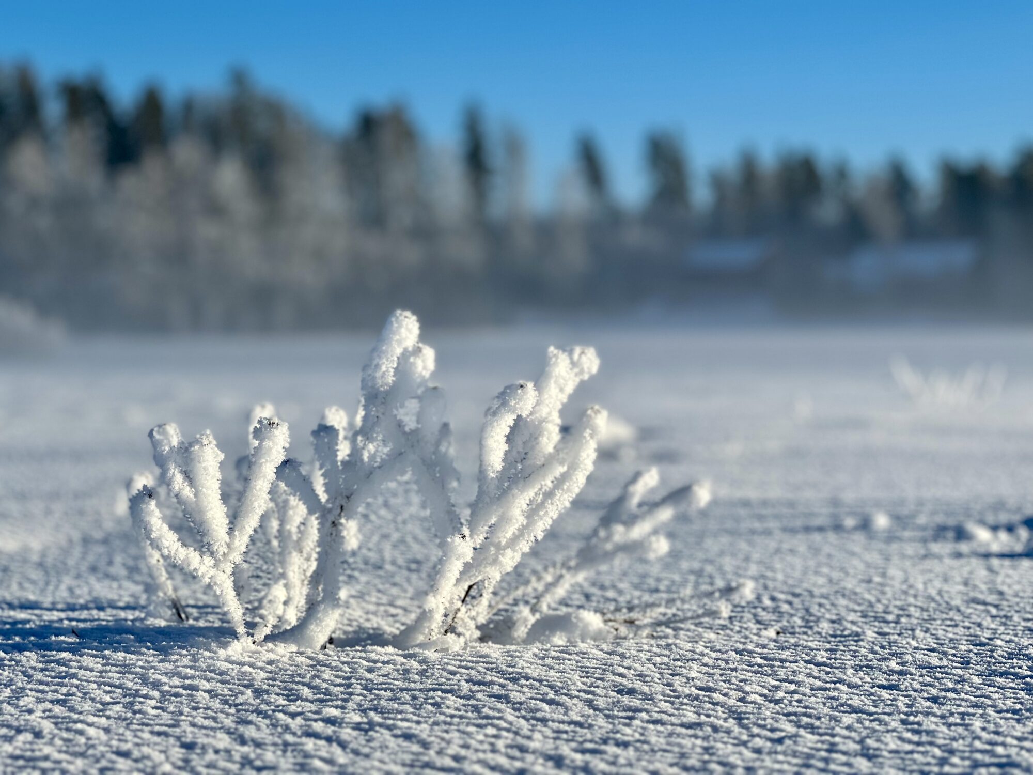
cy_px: 388
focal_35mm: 77
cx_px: 516
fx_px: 2298
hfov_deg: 25.3
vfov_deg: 19.1
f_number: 2.8
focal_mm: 9
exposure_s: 1/1000
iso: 32
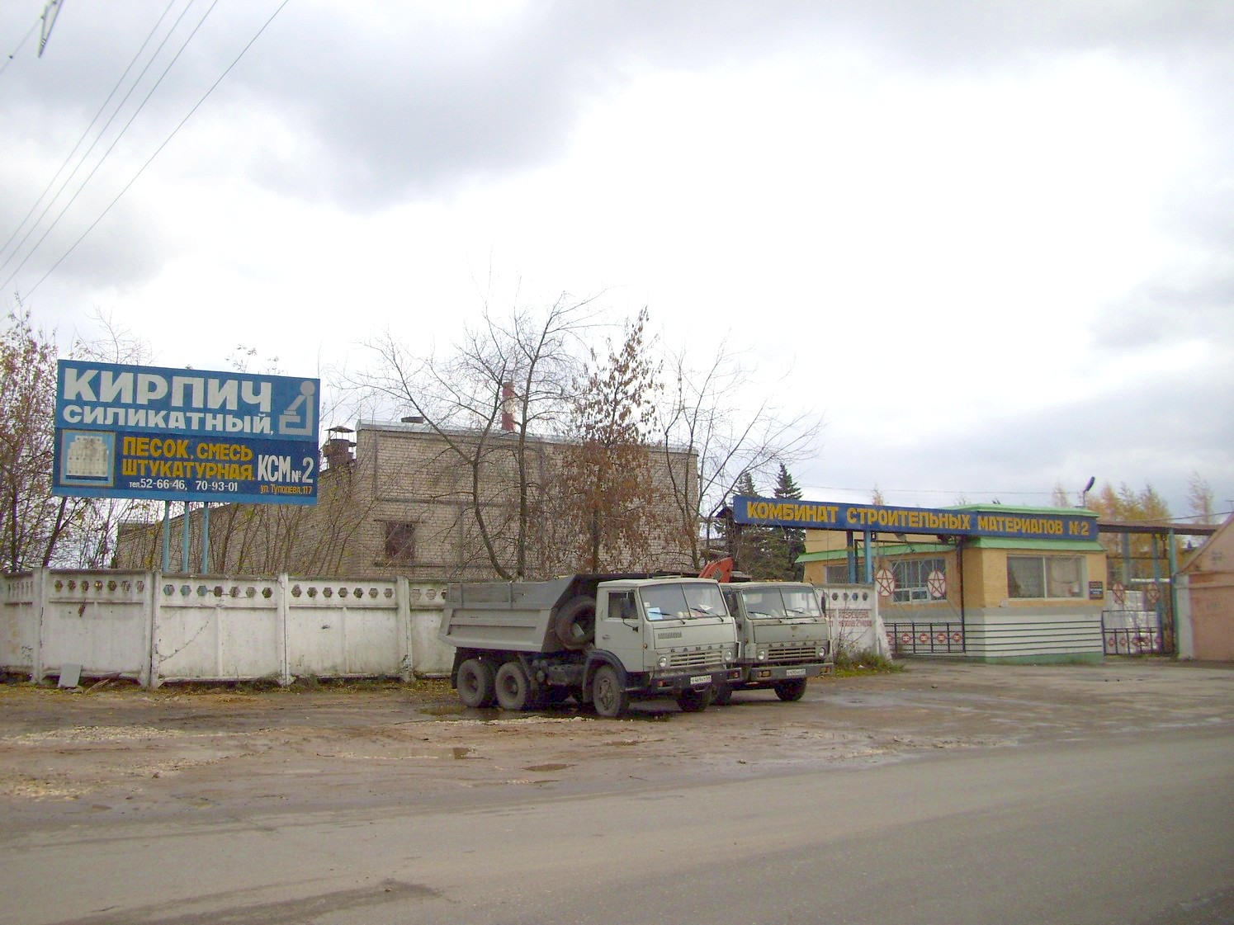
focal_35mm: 34
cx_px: 617
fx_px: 1212
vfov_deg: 41.8
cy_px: 462
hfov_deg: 54.0
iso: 80
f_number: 2.9
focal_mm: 5.7
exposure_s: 1/320
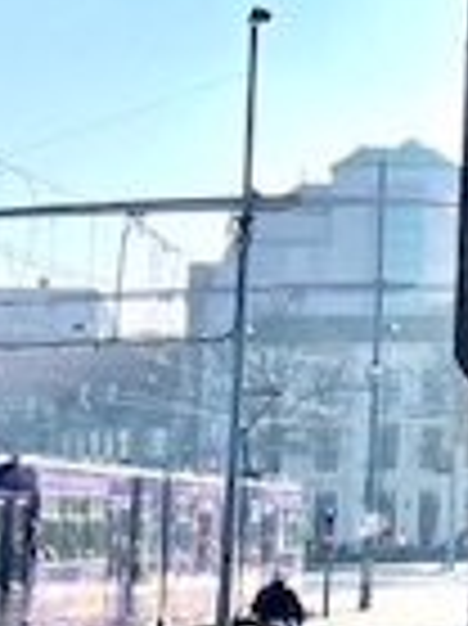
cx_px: 842
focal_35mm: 120
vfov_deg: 15.8
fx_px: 2166
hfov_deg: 11.4
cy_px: -144
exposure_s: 1/5618
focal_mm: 5.1
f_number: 1.6
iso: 32
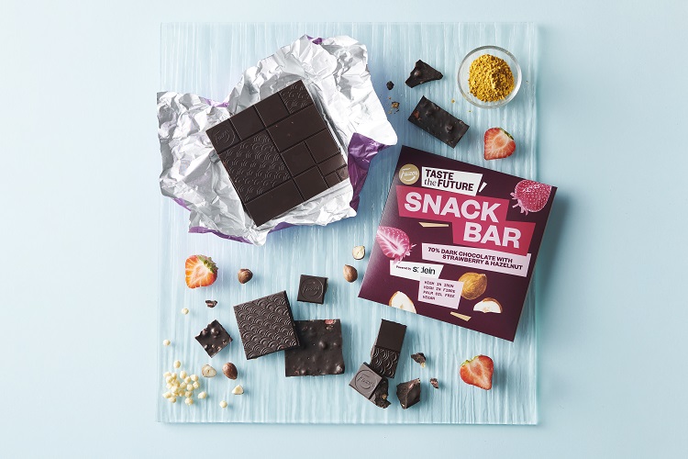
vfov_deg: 15.9
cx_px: 344
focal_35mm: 86
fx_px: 1643
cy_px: 230
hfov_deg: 23.6
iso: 125
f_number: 6.3
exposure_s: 1/125
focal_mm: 86
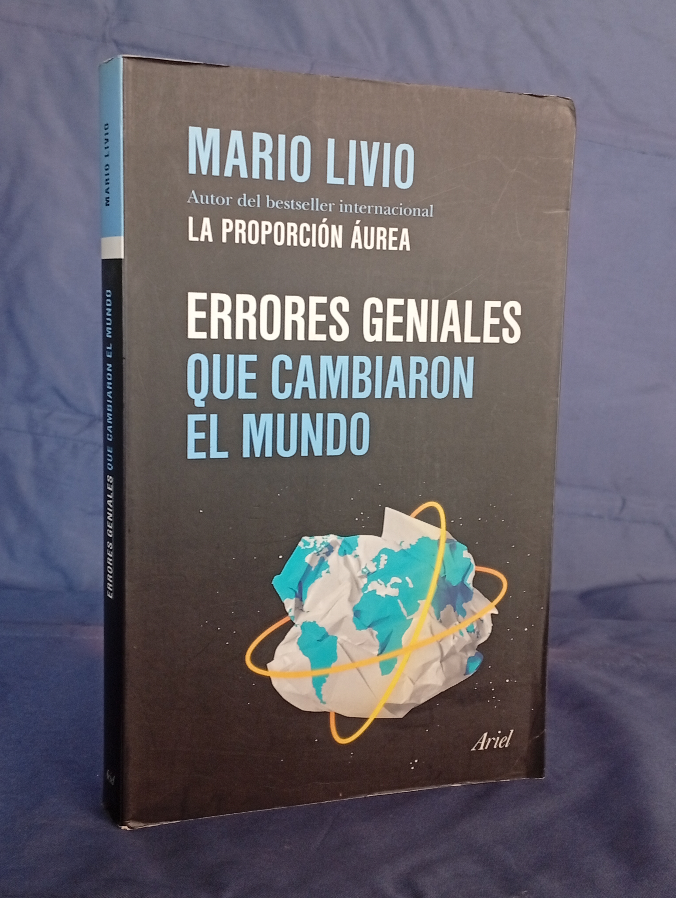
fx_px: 1117
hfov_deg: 33.7
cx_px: 338
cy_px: 449
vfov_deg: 43.8
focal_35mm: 43
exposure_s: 1/33.3
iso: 191
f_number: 1.8
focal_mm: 3.98
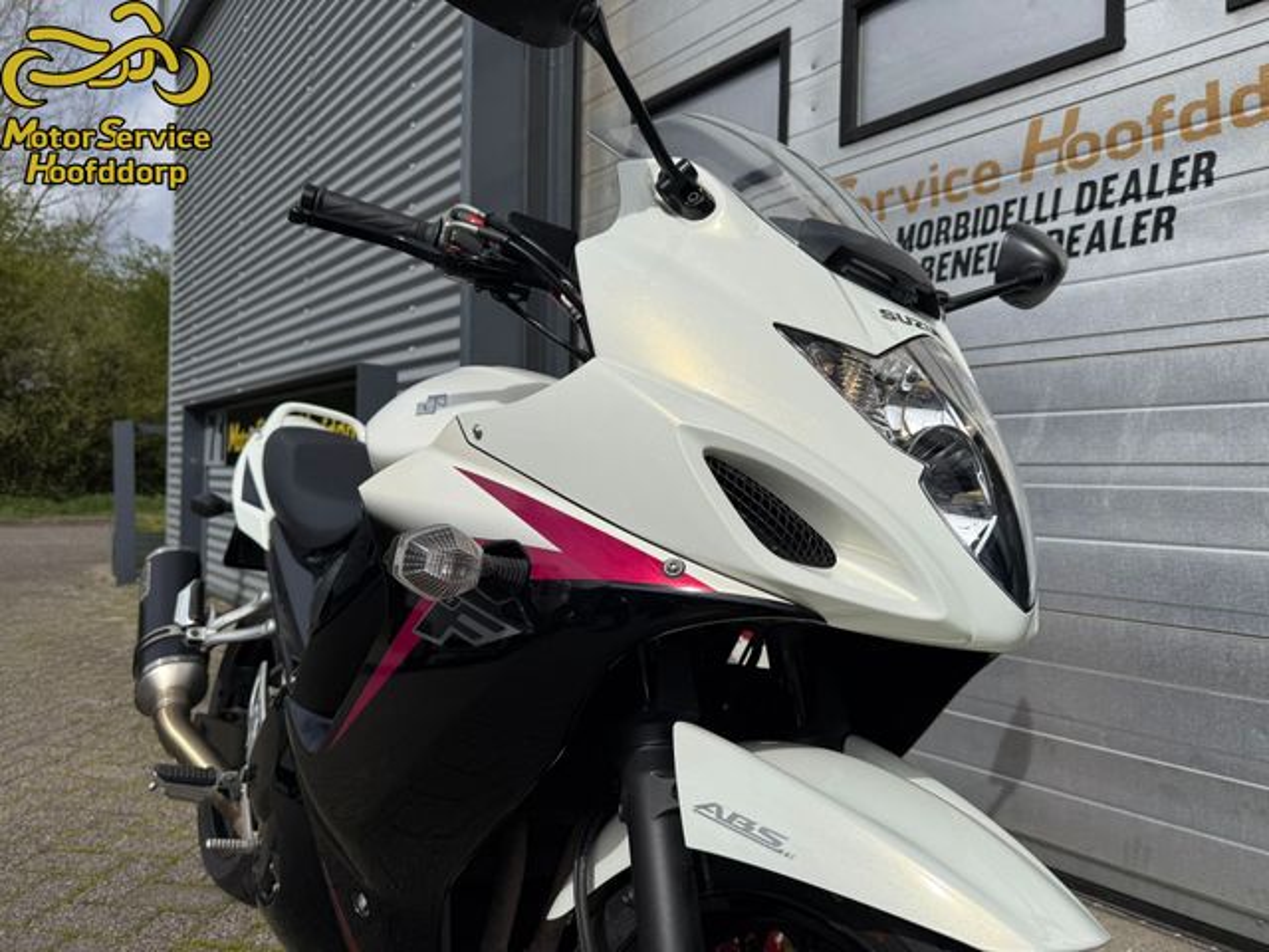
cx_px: 634
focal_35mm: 24
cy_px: 476
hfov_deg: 71.6
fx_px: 880
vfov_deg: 56.8
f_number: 1.78
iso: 80
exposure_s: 1/14286
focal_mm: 6.76
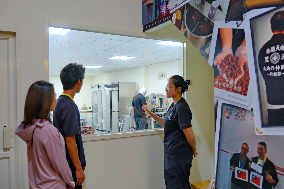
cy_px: 94
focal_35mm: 32
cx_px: 142
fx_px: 252
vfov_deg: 41.1
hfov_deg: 58.7
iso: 400
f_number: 2.8
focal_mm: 21.3
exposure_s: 1/18
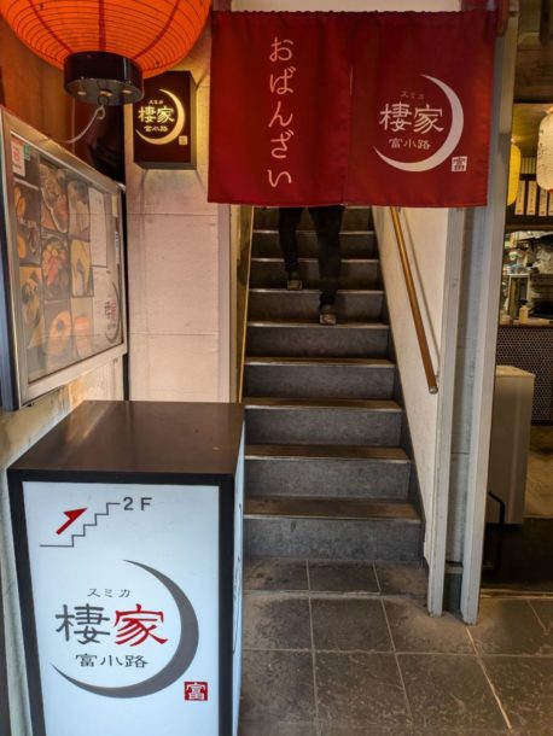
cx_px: 276
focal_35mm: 24
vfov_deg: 71.6
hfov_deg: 56.8
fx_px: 511
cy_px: 368
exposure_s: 1/100
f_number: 1.7
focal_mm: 4.53
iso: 43
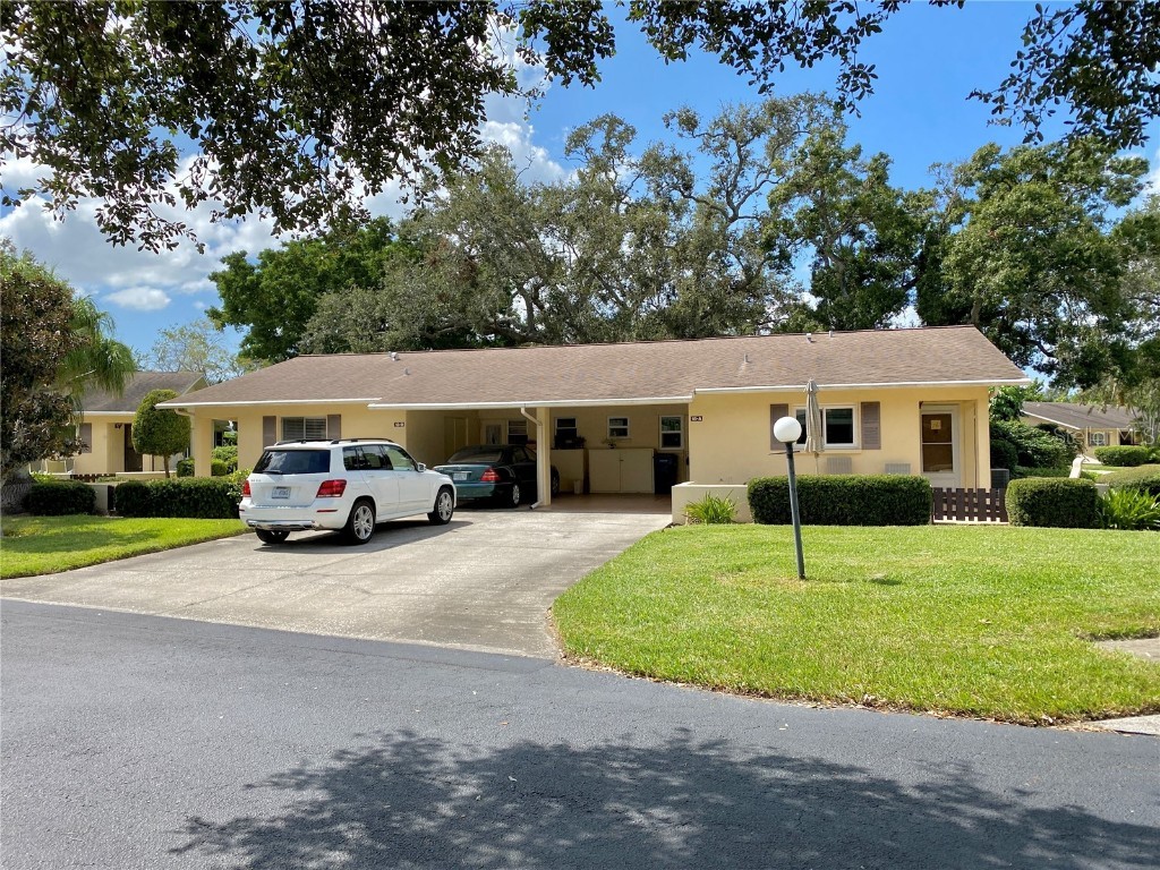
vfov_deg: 53.1
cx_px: 580
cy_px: 435
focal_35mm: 26
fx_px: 871
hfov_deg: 67.3
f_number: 1.8
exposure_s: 1/2358
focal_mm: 4.25
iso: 32
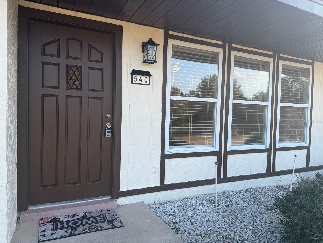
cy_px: 122
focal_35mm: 24
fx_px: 224
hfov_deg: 71.6
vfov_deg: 56.8
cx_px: 162
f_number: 1.78
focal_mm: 6.76
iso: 80
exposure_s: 1/757
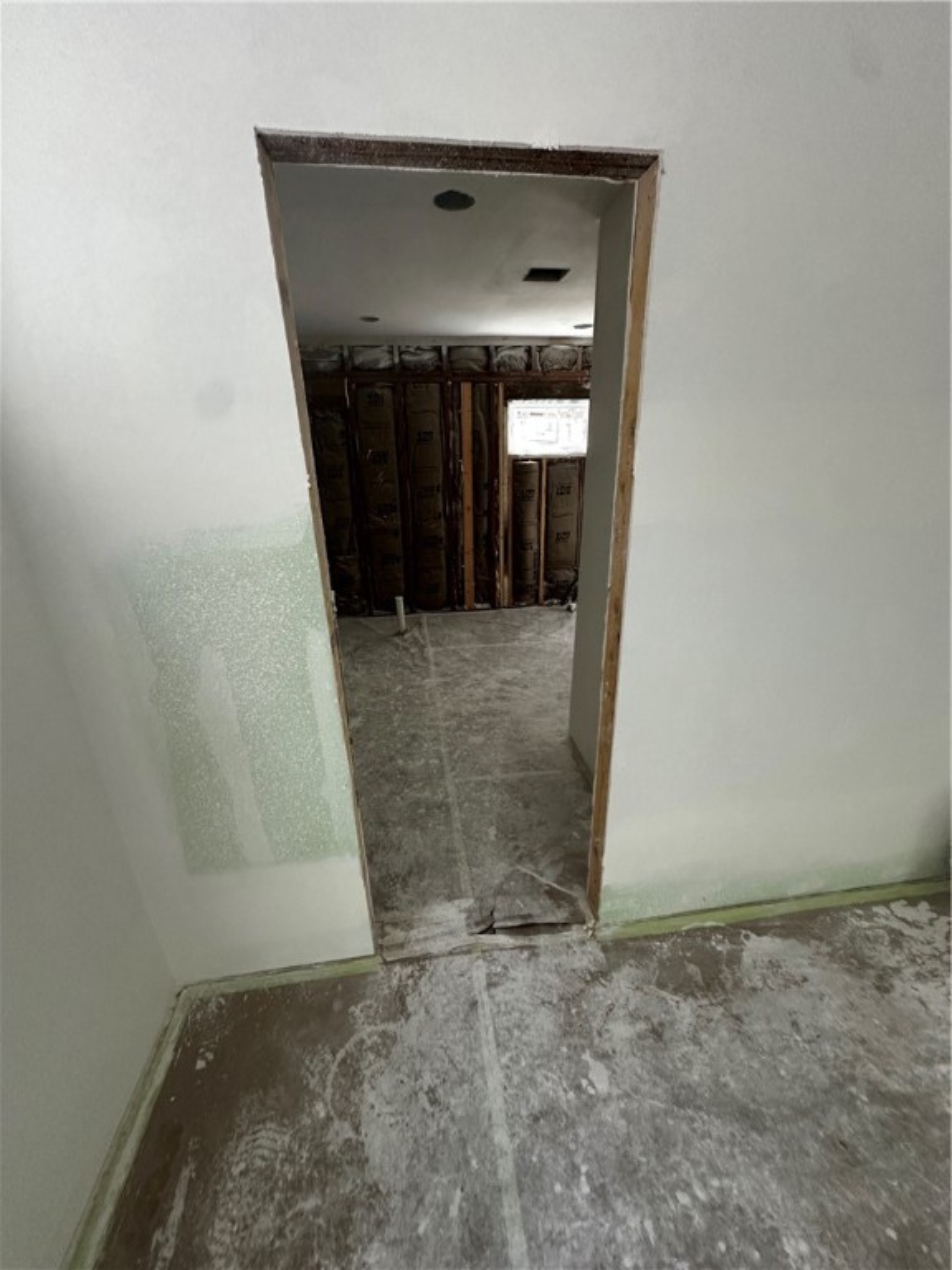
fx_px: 513
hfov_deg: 85.7
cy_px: 635
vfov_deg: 102.1
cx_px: 476
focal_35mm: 14
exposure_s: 1/99
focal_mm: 2.22
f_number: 2.2
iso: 250
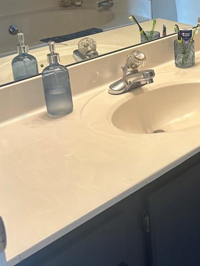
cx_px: 223
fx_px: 478
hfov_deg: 22.3
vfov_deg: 30.7
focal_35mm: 62
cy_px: 69
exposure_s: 1/60
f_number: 1.5
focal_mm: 5.7
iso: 80
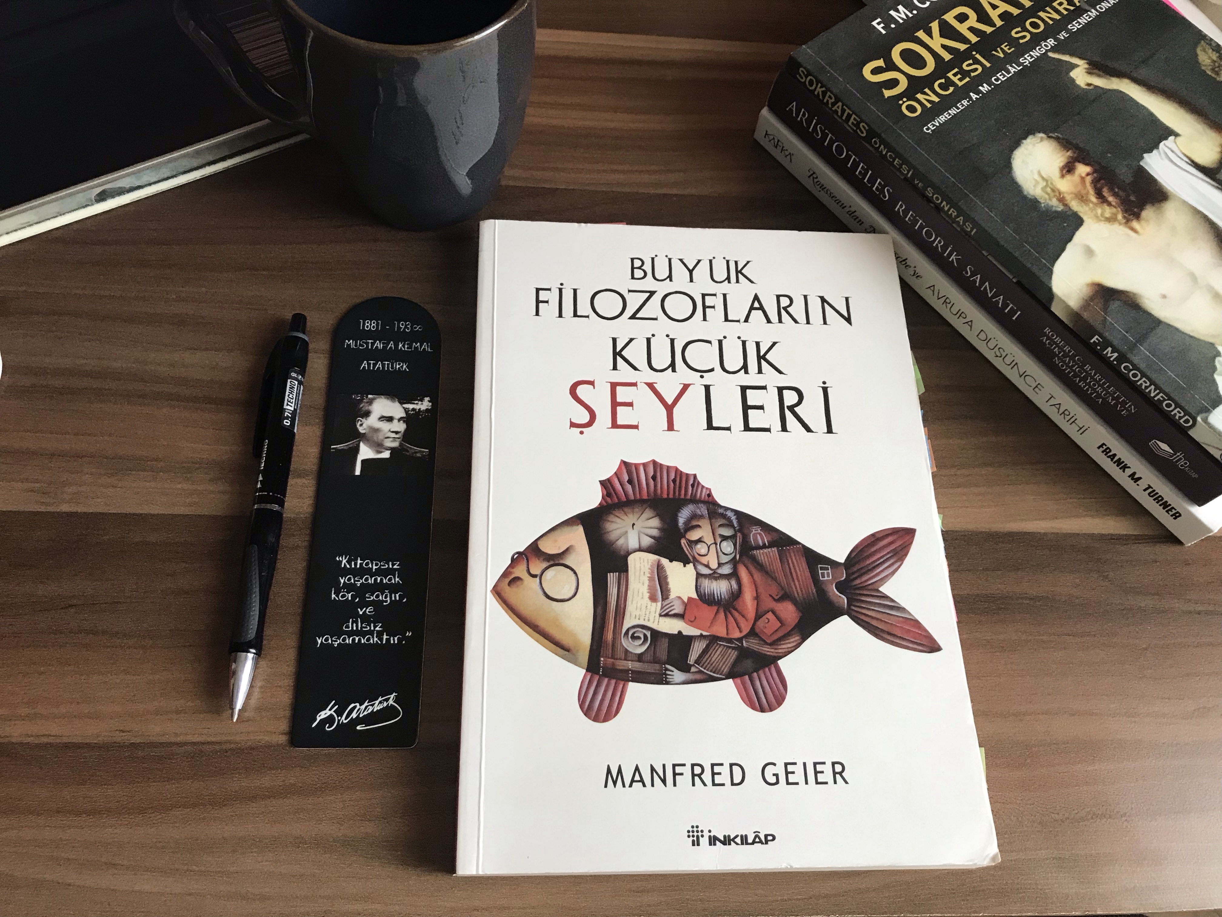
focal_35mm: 28
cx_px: 611
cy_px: 458
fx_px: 988
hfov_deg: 63.4
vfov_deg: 49.7
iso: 50
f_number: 1.8
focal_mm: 3.99
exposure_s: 1/17
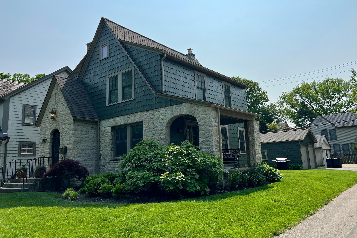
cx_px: 182
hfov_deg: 65.5
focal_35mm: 28
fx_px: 278
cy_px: 108
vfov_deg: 46.4
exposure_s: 1/7463
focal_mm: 5.7
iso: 50
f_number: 1.5
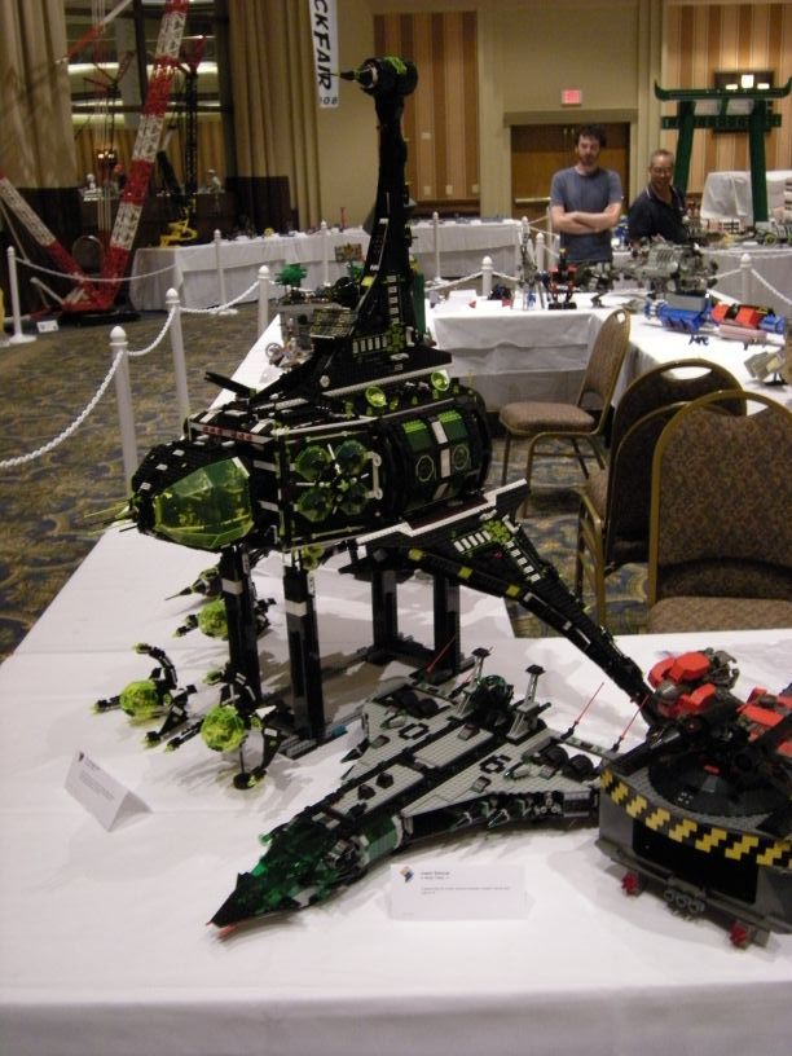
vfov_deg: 49.0
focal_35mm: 38
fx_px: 1159
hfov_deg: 37.7
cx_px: 396
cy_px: 528
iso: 400
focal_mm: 6.3
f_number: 3.2
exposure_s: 1/32.8
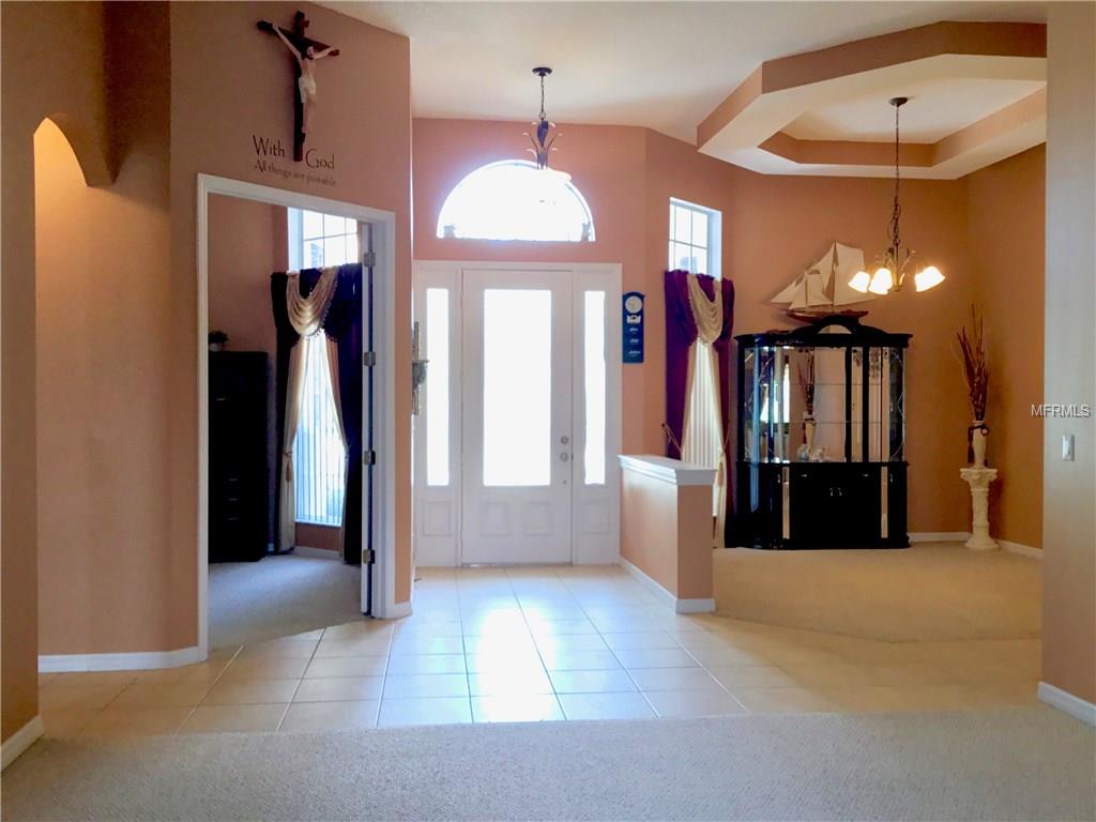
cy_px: 411
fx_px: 982
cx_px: 548
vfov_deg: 45.4
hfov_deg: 58.4
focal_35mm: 31
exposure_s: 1/30
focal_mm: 3.3
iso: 50
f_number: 2.4
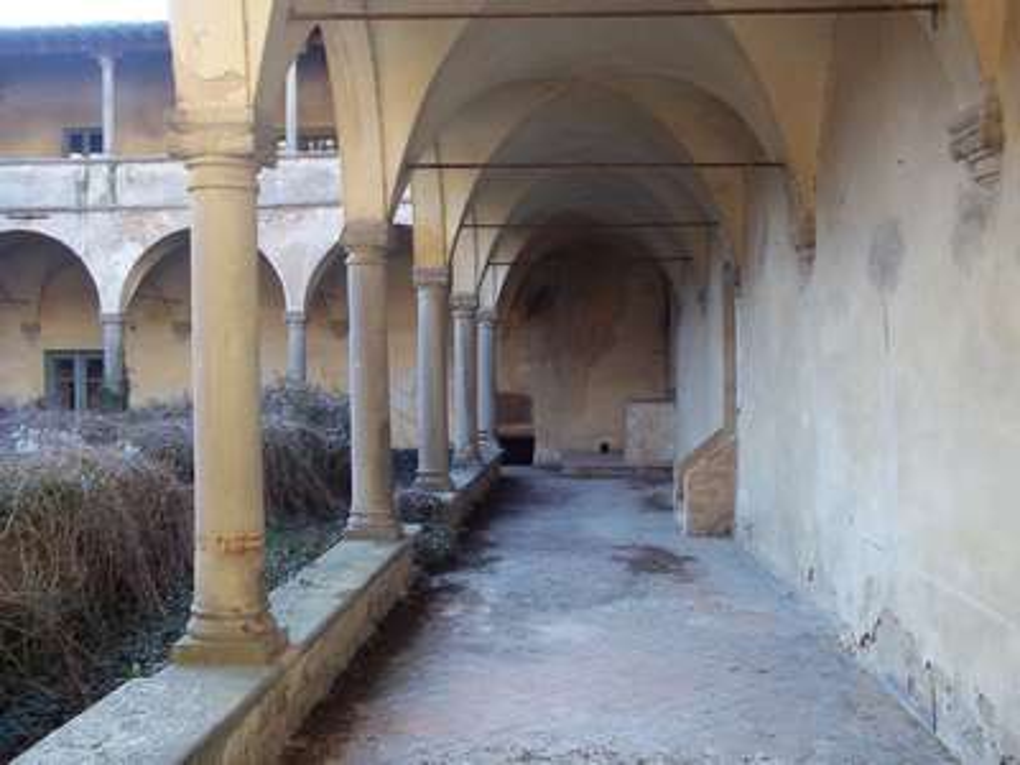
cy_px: 382
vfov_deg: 39.7
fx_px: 1061
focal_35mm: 36
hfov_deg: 51.4
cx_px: 510
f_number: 3.1
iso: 80
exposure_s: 1/40
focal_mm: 6.5
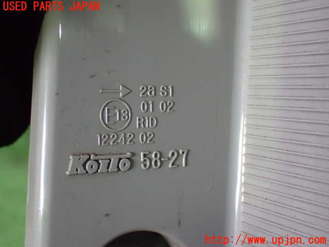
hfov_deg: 35.5
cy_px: 124
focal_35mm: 54
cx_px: 164
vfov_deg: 27.0
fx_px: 513
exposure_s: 1/50
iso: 1600
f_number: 3.3
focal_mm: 9.65
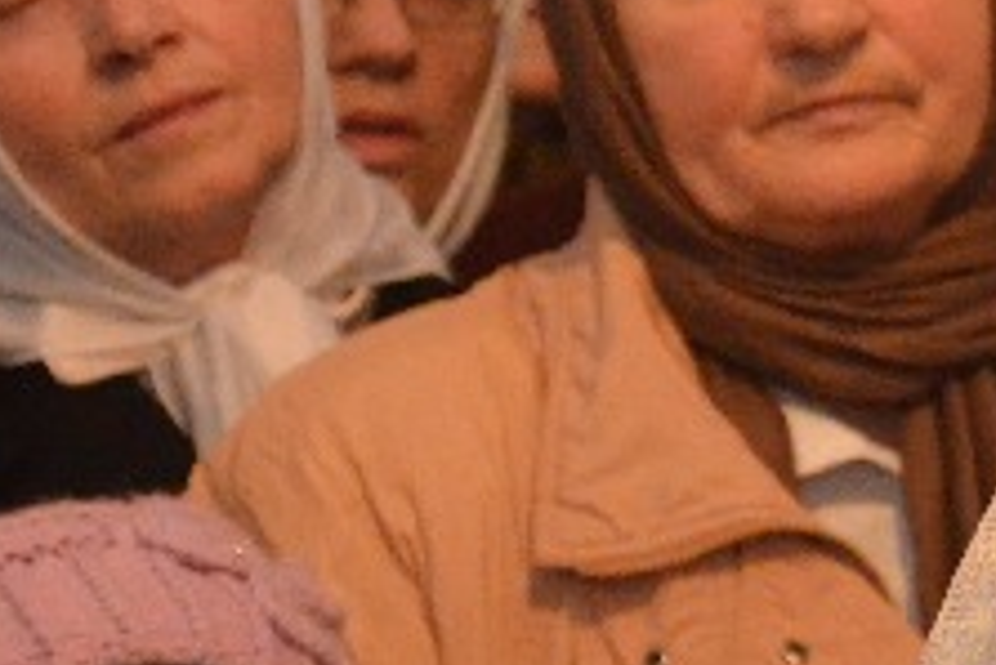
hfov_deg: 4.8
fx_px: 11627
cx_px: 2157
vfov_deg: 3.3
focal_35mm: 420
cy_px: -321
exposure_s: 1/60
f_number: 5
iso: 3200
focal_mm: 52
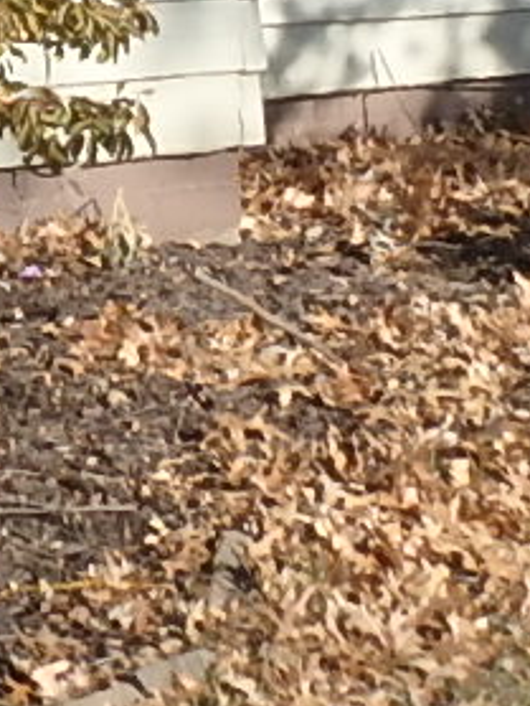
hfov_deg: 9.7
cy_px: -404
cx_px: -444
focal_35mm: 145
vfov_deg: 12.8
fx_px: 2956
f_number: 3.5
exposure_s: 1/800
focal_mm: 3.7
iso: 125
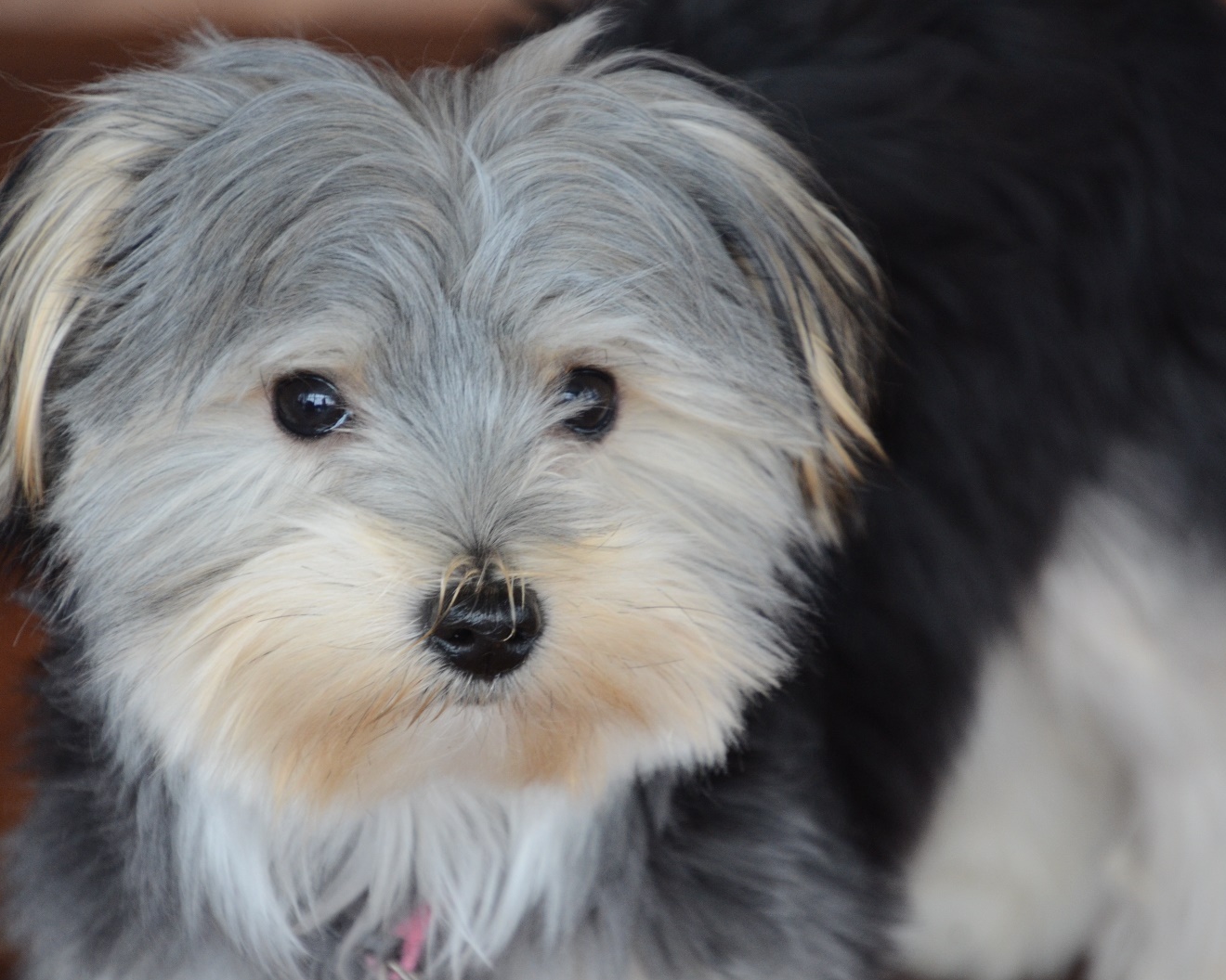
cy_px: 490
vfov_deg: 2.3
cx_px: 550
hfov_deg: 2.8
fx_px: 24710
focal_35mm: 681
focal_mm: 400
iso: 1000
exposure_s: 1/50
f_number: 6.3
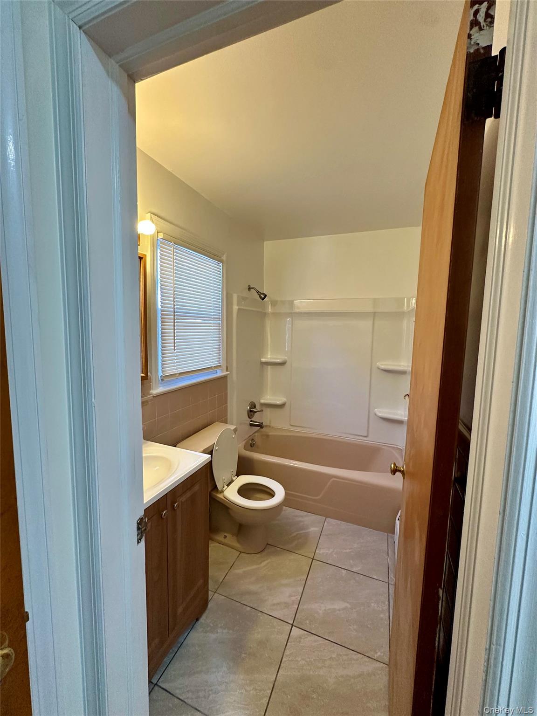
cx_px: 268
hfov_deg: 85.7
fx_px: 290
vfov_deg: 102.1
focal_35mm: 14
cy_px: 358
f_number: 2.2
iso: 250
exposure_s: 1/120
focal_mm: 2.22
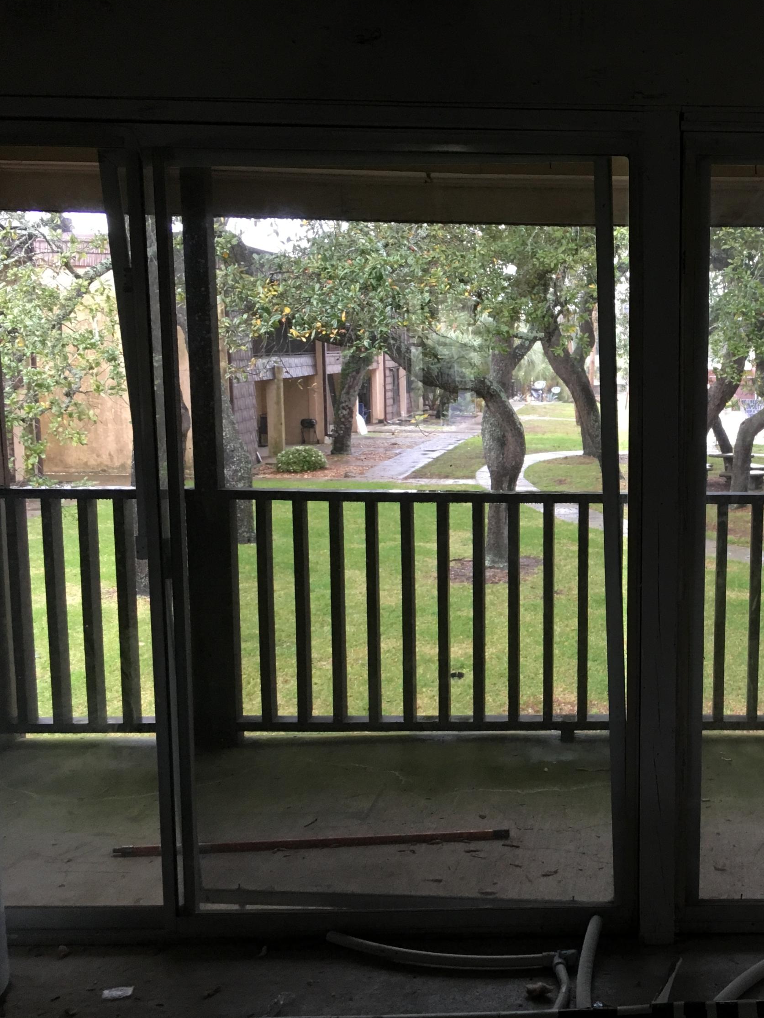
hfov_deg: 35.0
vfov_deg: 47.9
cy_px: 507
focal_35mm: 39
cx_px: 670
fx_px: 1148
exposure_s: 1/30
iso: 100
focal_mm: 4.15
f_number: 2.2
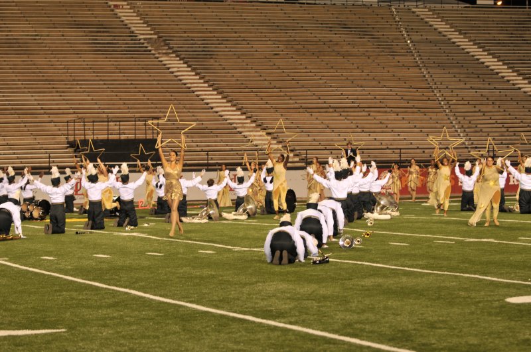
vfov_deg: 13.0
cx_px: 266
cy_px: 176
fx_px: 1547
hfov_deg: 19.5
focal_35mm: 105
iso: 200
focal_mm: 70
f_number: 2.8
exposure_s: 1/80
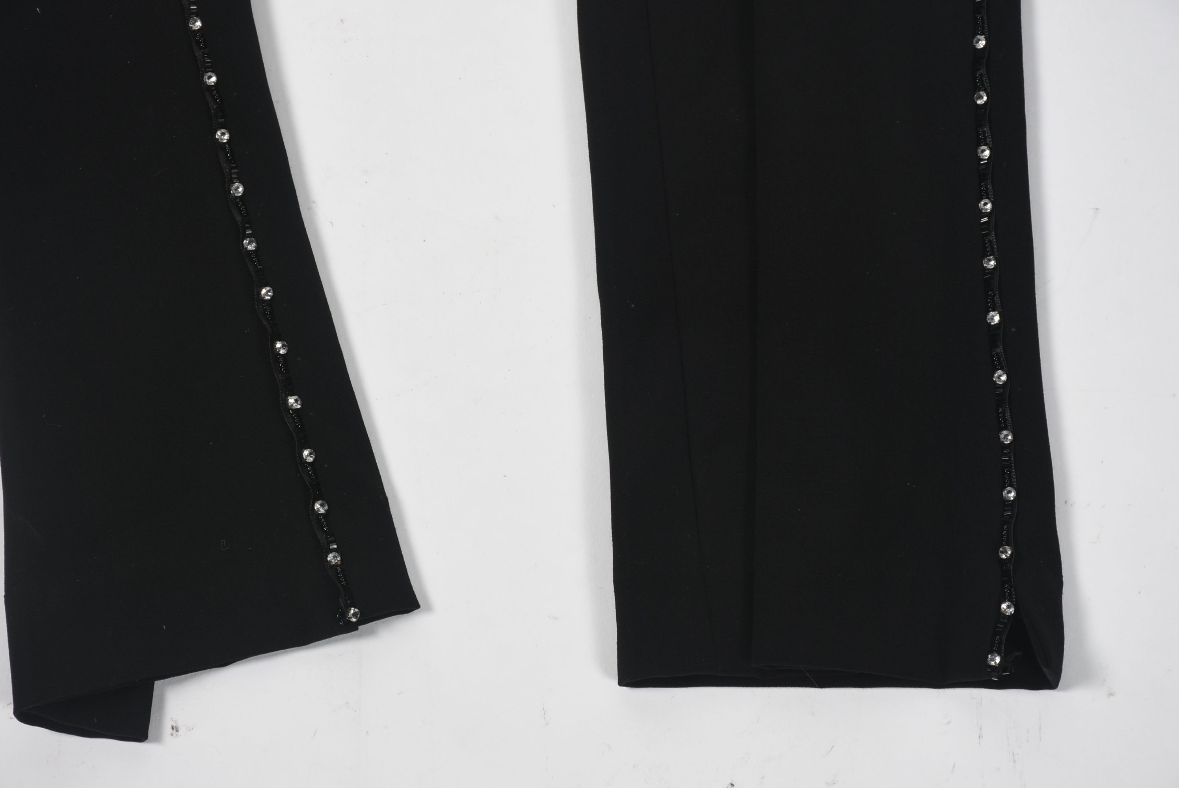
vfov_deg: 11.4
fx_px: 3933
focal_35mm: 120
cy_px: 394
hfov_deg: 17.0
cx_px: 590
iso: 200
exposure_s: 1/125
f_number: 10
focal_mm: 80
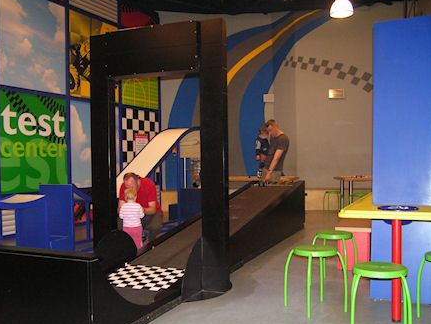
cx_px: 207
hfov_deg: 46.8
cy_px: 162
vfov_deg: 36.0
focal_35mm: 40
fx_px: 498
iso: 200
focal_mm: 6.3
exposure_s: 1/40
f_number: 2.8
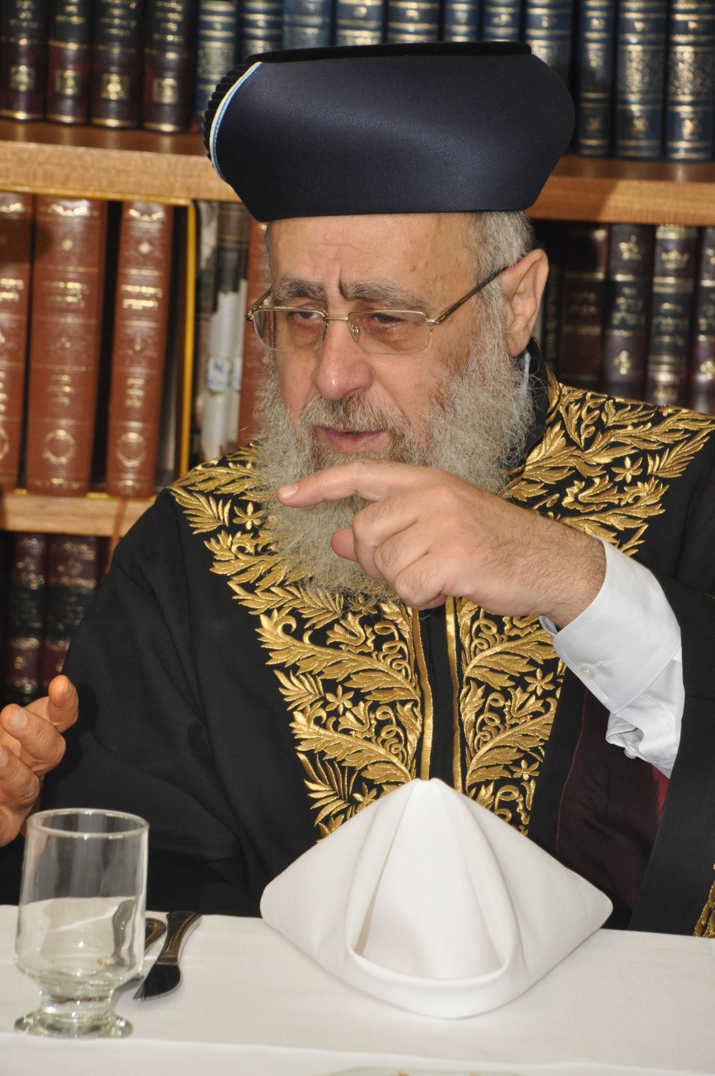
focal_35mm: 202
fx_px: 6046
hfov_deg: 6.8
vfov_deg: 10.2
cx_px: 358
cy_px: 538
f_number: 10
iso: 1250
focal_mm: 135
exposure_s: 1/60
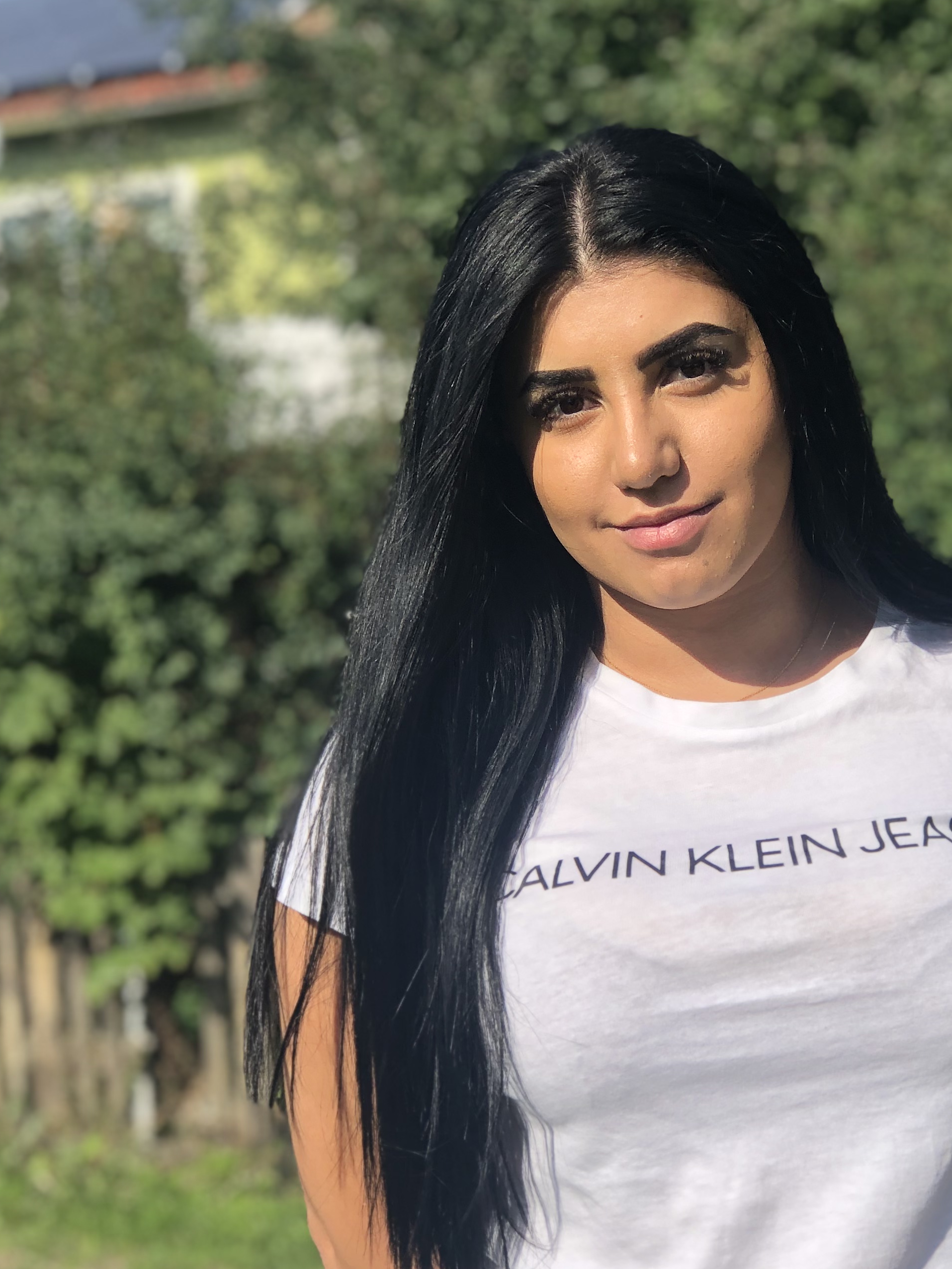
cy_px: 710
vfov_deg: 21.8
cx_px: 745
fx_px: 3301
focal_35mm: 90
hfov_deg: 16.3
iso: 20
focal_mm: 6.6
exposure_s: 1/695
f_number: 2.8
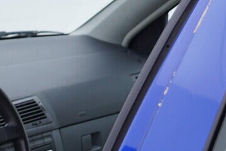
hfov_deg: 13.1
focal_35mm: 143
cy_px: 213
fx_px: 898
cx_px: -168
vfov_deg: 9.4
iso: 125
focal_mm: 24
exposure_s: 1/50
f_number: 3.2
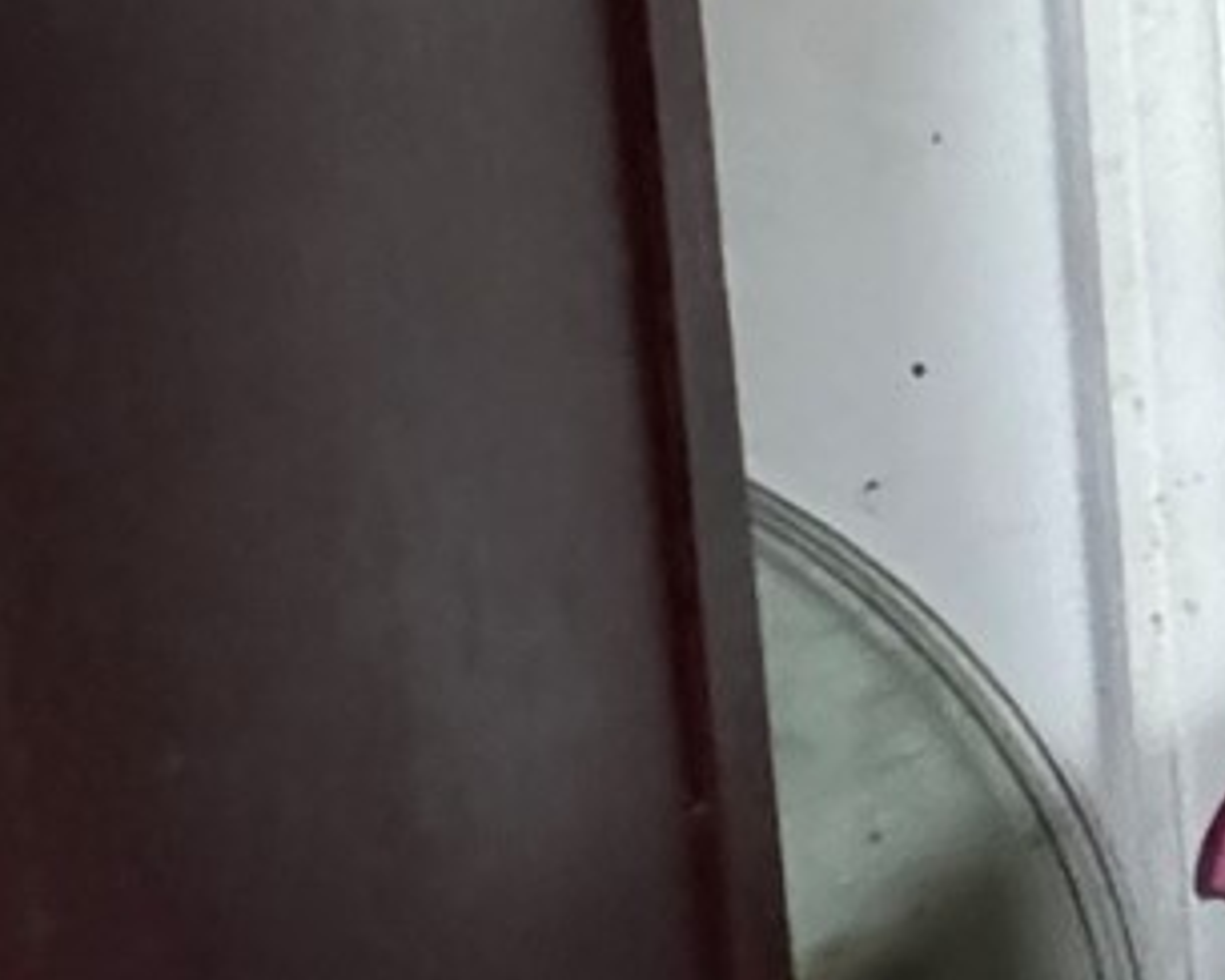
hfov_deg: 14.8
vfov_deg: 14.6
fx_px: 3118
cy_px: -1008
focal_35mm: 86
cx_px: 2884
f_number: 2.2
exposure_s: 1/60
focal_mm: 2.22
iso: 1250
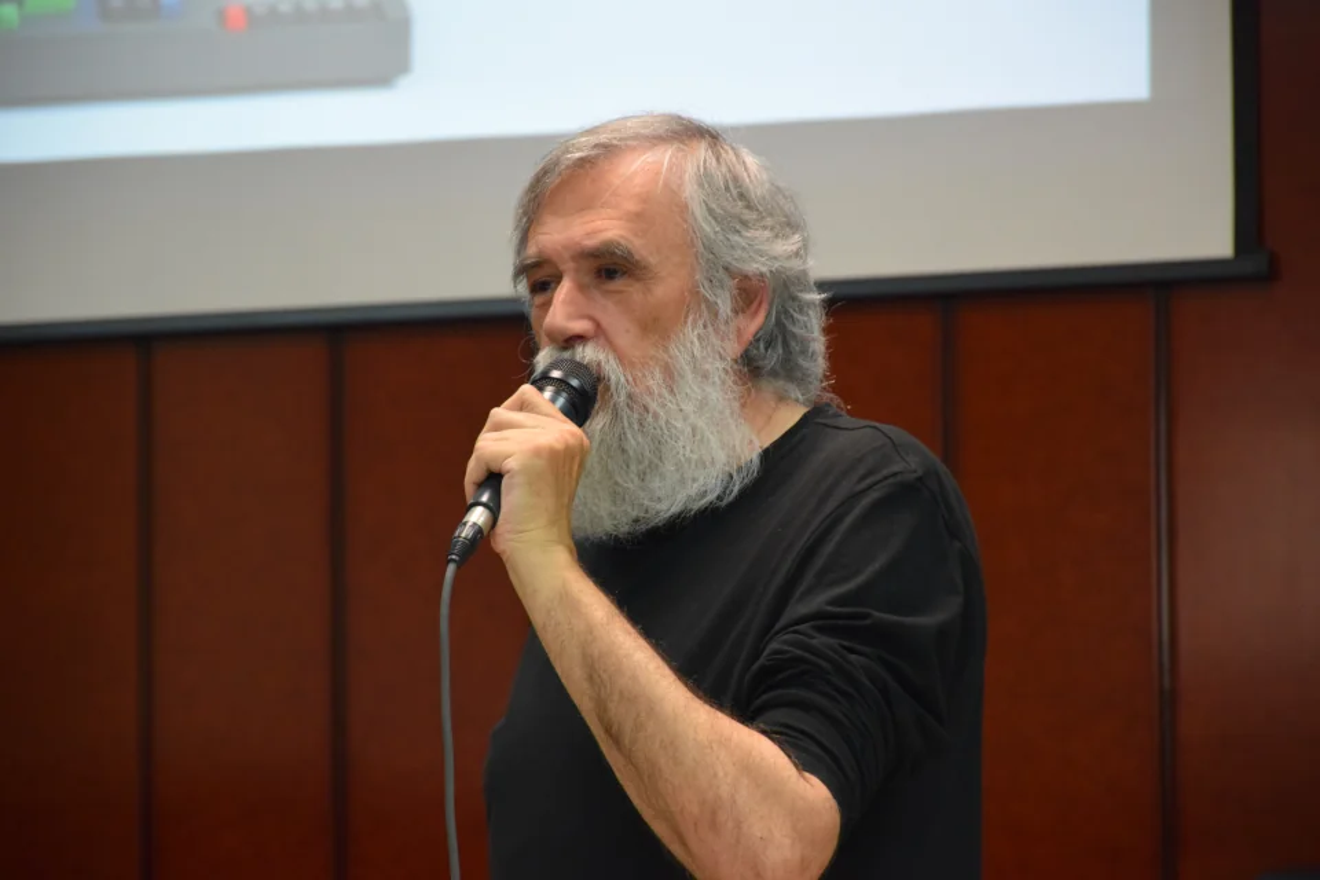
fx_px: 7699
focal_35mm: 210
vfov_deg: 6.5
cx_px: 660
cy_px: 440
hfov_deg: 9.8
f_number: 5.6
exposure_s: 1/125
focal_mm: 140
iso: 2200
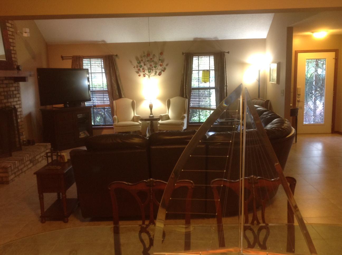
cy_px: 128
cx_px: 171
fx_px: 345
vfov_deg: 40.6
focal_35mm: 35
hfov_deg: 52.7
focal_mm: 4.28
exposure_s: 1/15
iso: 160
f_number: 2.4
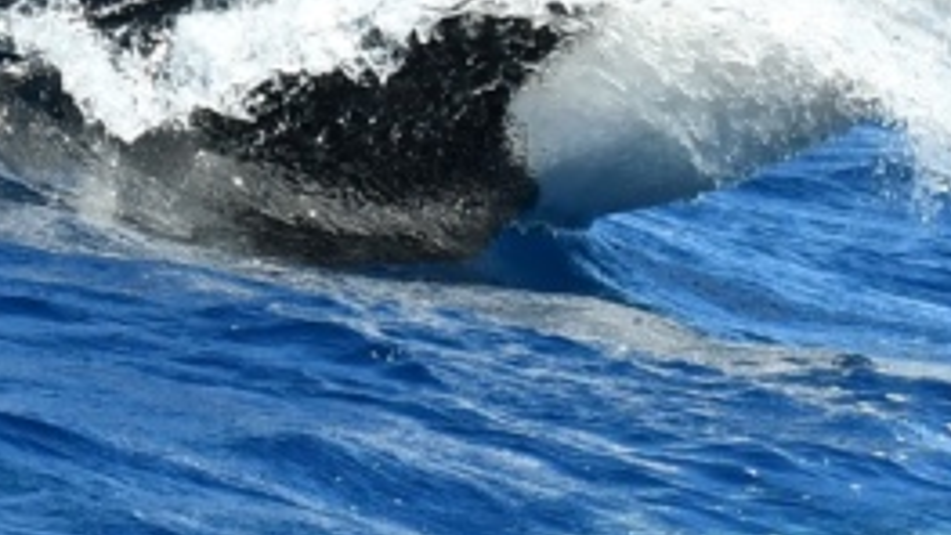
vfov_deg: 1.7
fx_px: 18057
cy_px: -233
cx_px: 40
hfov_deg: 3.0
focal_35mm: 716
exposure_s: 1/1600
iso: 400
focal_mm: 150
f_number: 7.1
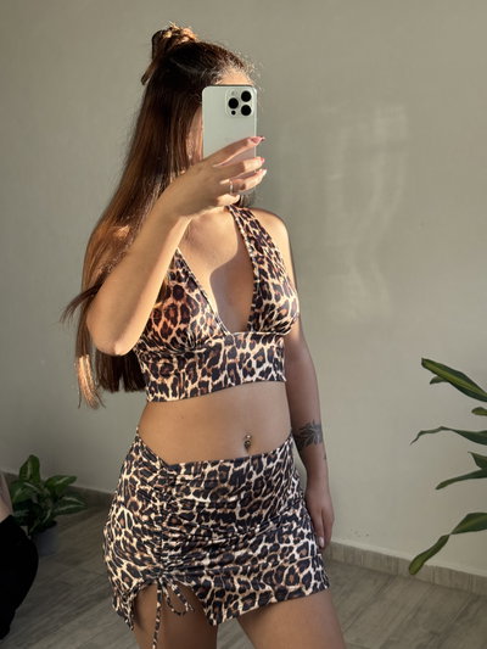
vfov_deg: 39.6
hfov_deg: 30.3
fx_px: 900
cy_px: 324
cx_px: 244
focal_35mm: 48
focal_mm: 6.76
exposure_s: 1/535
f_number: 1.78
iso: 64
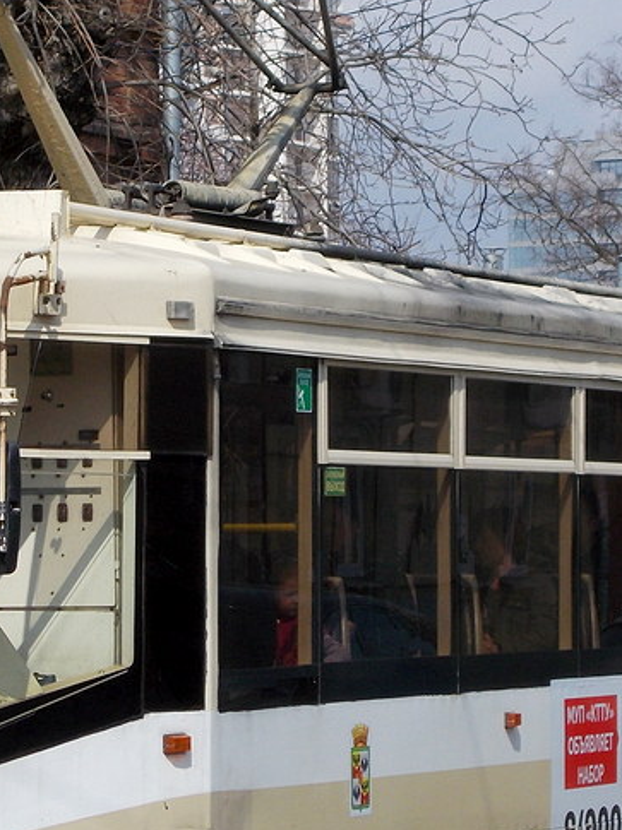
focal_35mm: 213
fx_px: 5110
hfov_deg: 7.0
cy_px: 430
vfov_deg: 9.3
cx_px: 216
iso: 80
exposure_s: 1/400
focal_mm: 15.4
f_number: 6.3
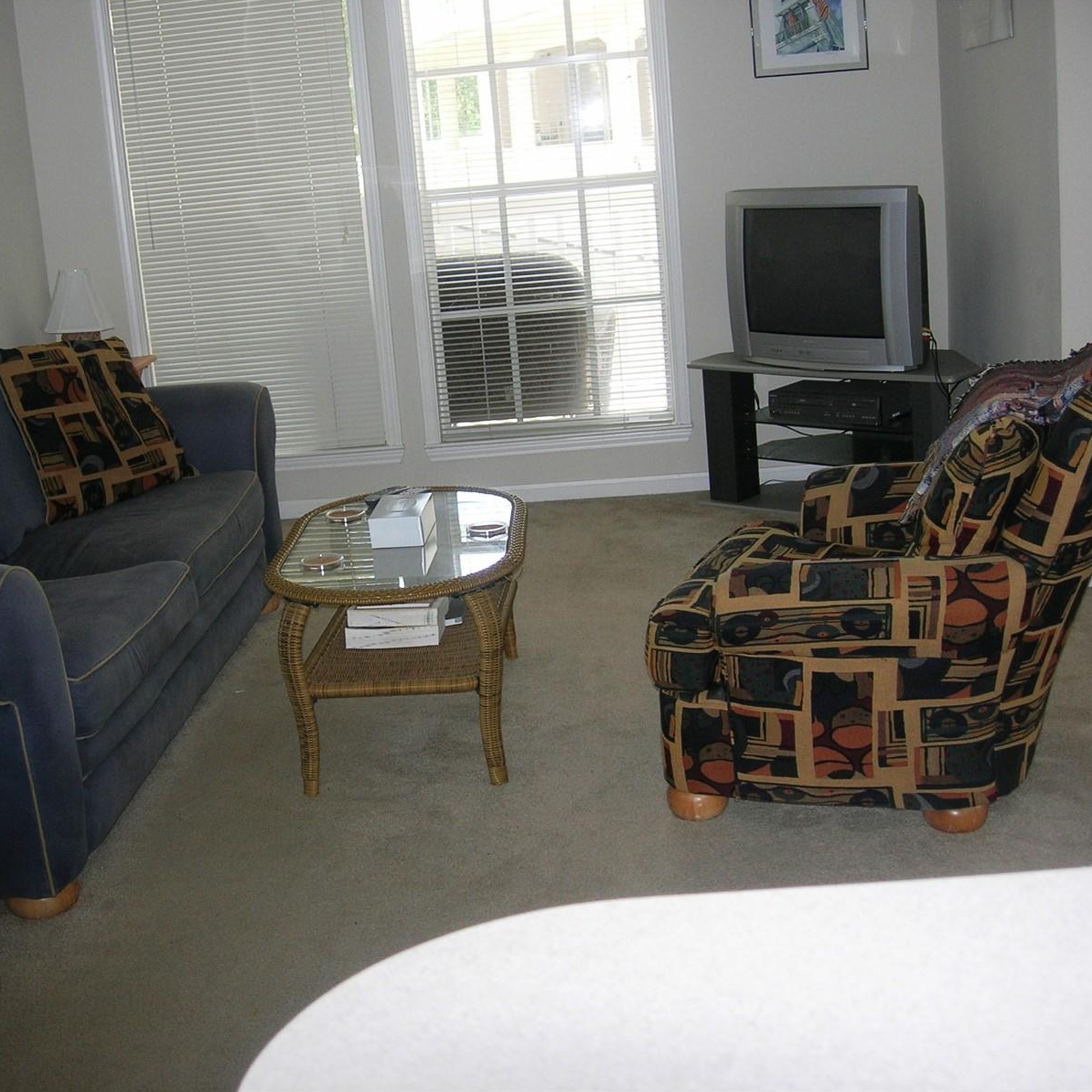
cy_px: 544
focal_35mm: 45
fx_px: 1606
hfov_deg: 37.4
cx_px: 451
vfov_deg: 37.6
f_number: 2.8
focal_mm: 7.8
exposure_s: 1/60.1
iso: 64
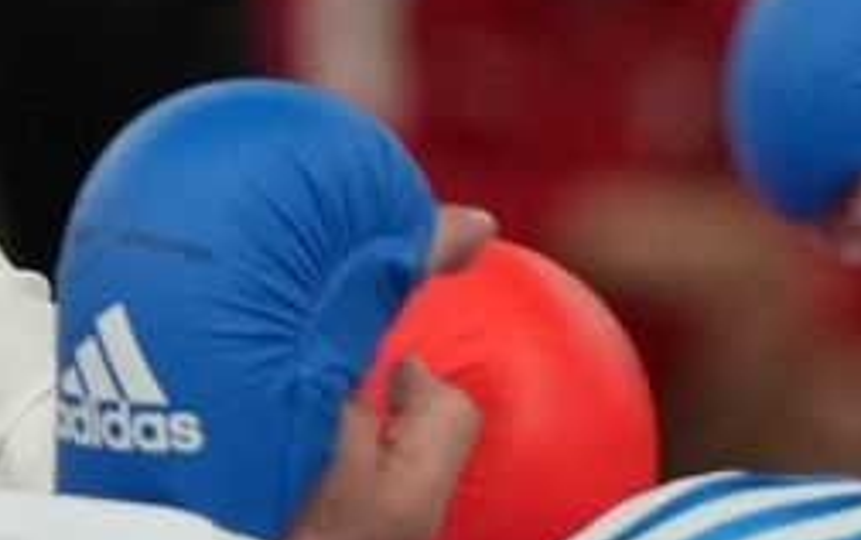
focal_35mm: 1616
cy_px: 636
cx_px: 390
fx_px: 37953
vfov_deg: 0.8
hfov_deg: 1.3
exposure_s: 1/1000
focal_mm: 148
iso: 2000
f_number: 2.8
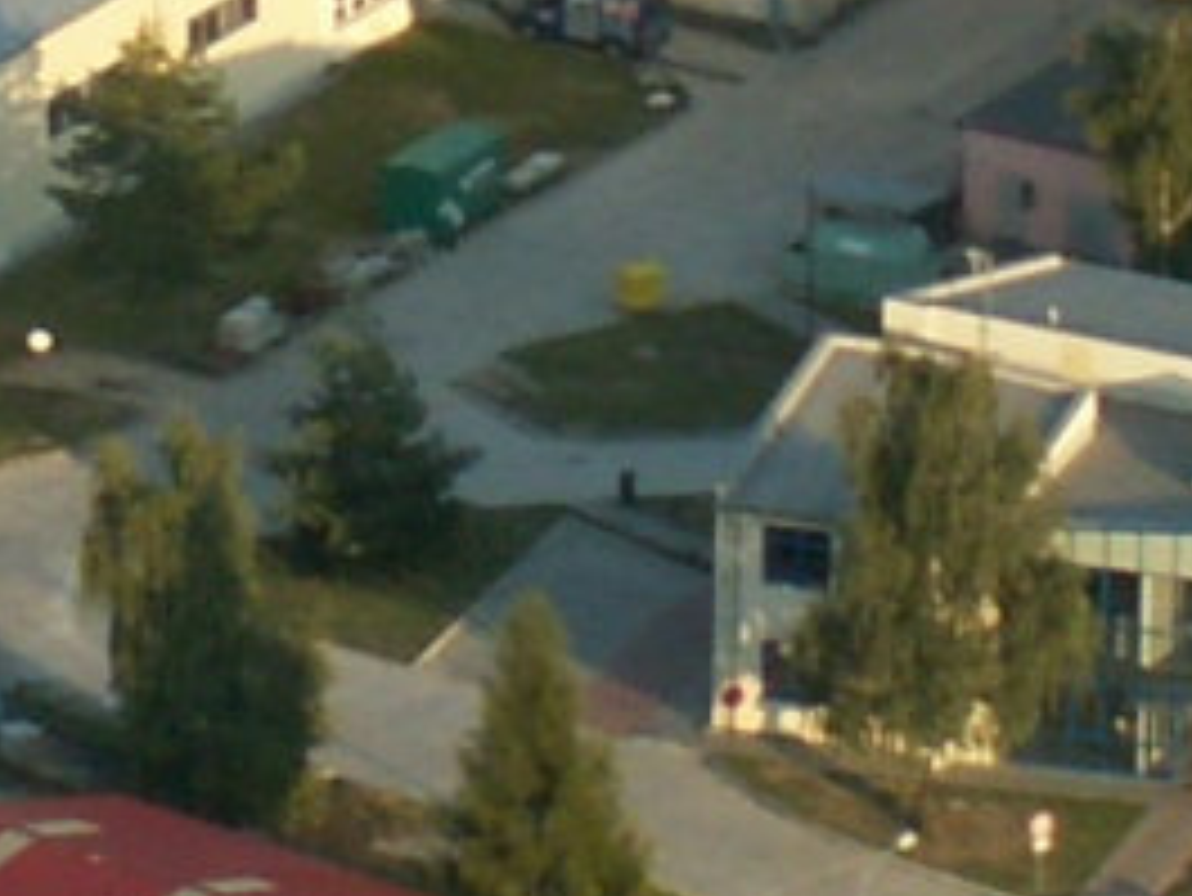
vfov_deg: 2.6
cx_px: 207
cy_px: 315
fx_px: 19809
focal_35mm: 575
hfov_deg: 3.4
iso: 50
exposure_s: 1/200
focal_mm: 14.23
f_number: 4.5
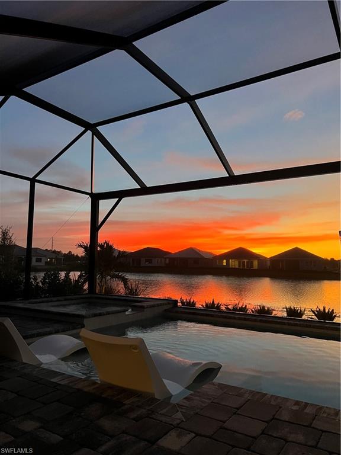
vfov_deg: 67.3
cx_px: 170
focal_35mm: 26
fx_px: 341
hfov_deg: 53.1
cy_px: 228
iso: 500
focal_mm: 5.7
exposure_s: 1/60
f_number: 1.5
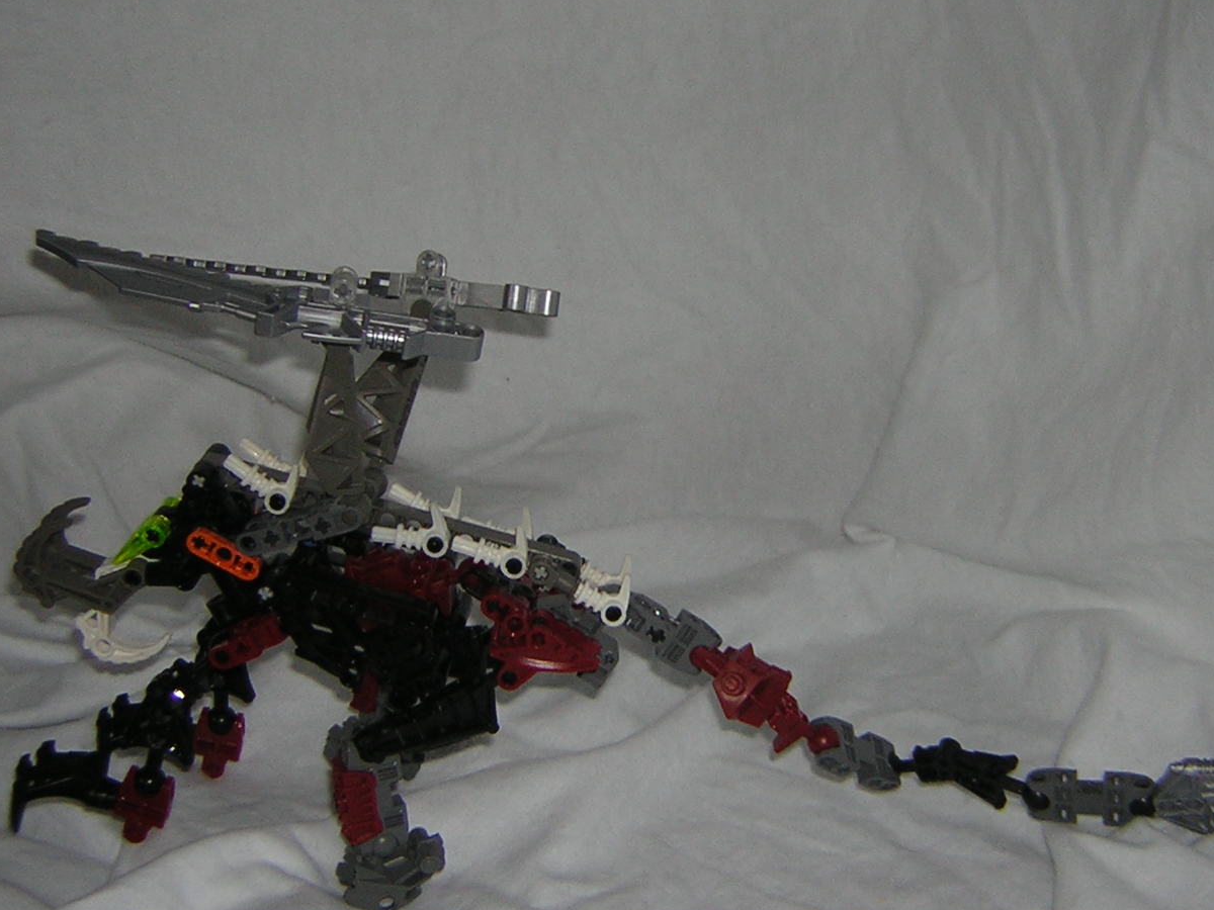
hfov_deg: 39.5
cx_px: 706
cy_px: 490
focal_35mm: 48
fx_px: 1683
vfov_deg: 30.3
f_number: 2.6
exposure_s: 1/60.1
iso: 50
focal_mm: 4.7
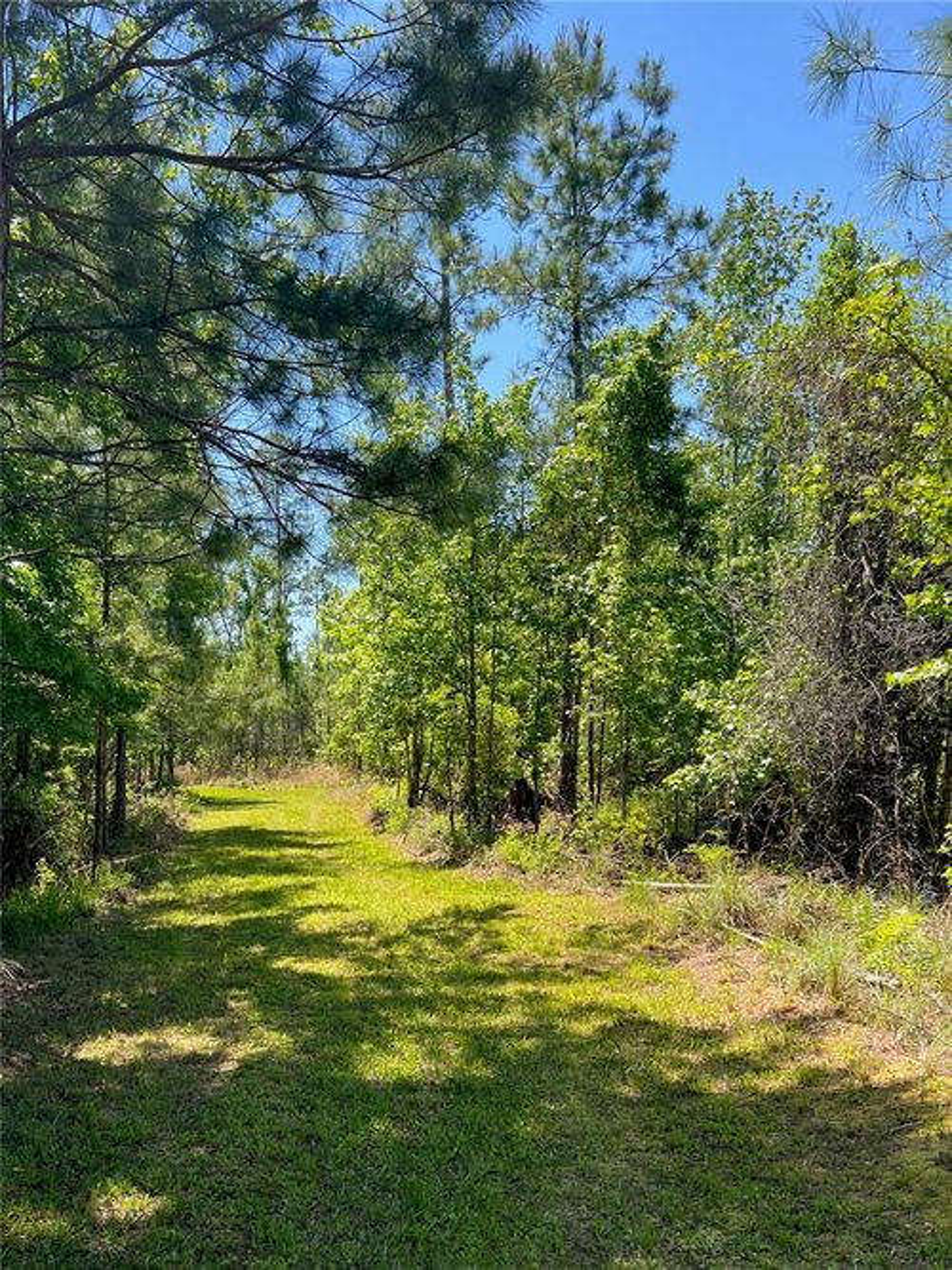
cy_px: 635
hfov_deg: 53.0
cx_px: 476
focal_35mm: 26
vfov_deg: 67.3
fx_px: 954
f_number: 1.5
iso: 50
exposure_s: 1/1224
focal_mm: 5.7
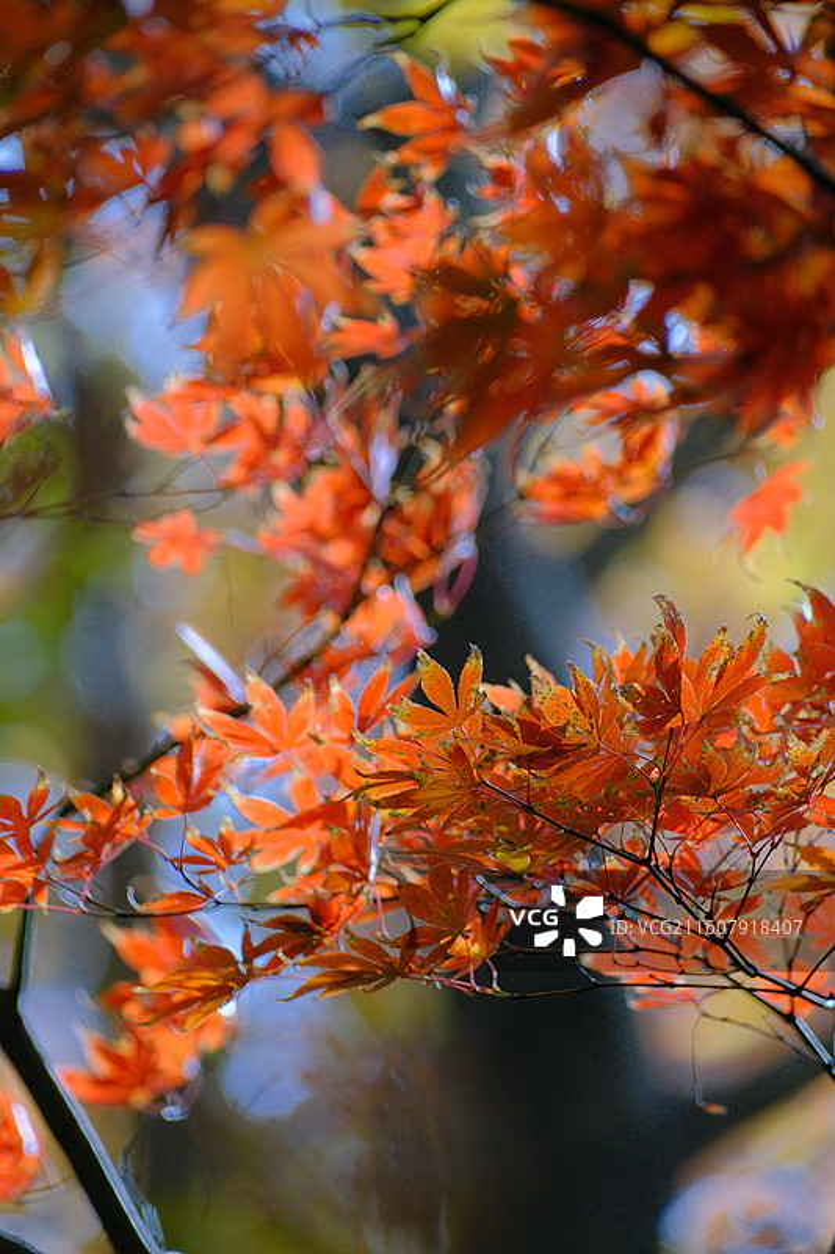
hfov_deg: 3.1
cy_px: 627
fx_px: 15662
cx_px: 418
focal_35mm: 450
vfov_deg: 4.6
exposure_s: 1/480
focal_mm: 300
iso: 1250
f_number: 5.6
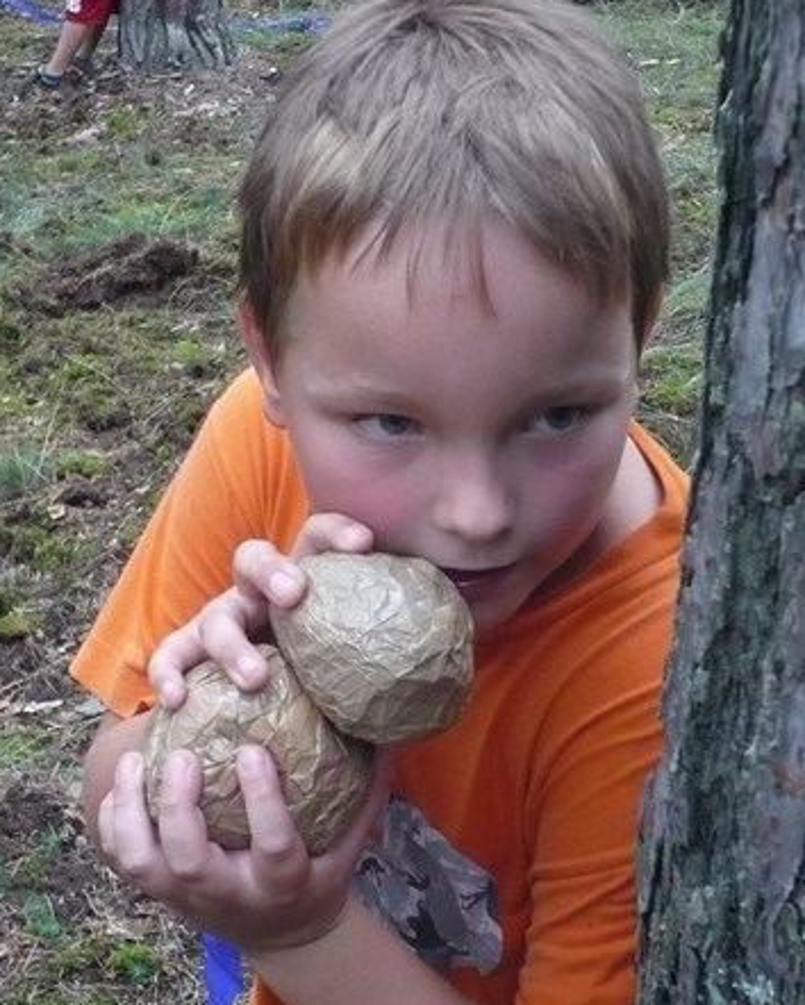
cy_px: 498
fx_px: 2143
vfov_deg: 26.4
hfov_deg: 21.3
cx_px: 398
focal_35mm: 72
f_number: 3.4
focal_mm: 8.3
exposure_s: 1/125
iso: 400
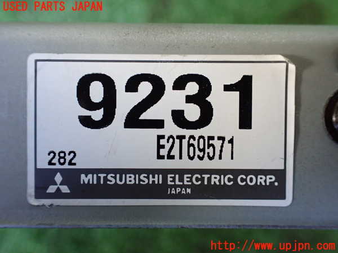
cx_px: 169
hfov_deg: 60.0
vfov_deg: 46.8
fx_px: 293
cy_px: 126
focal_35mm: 30
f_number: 2.3
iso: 640
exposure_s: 1/125
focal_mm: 5.4
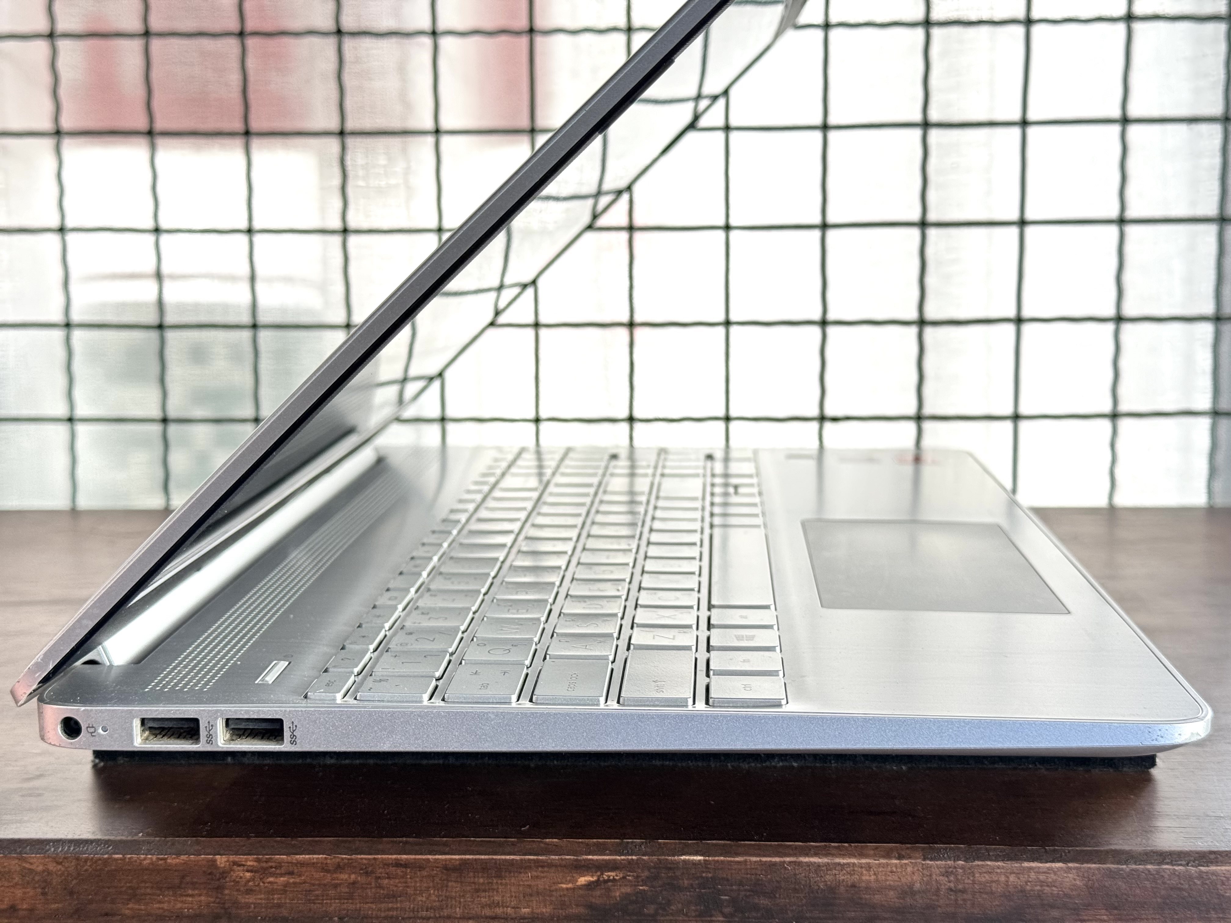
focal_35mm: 48
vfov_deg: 30.3
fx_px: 1707
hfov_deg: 39.7
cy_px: 462
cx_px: 616
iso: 200
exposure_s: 1/60
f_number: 1.78
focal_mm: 6.76
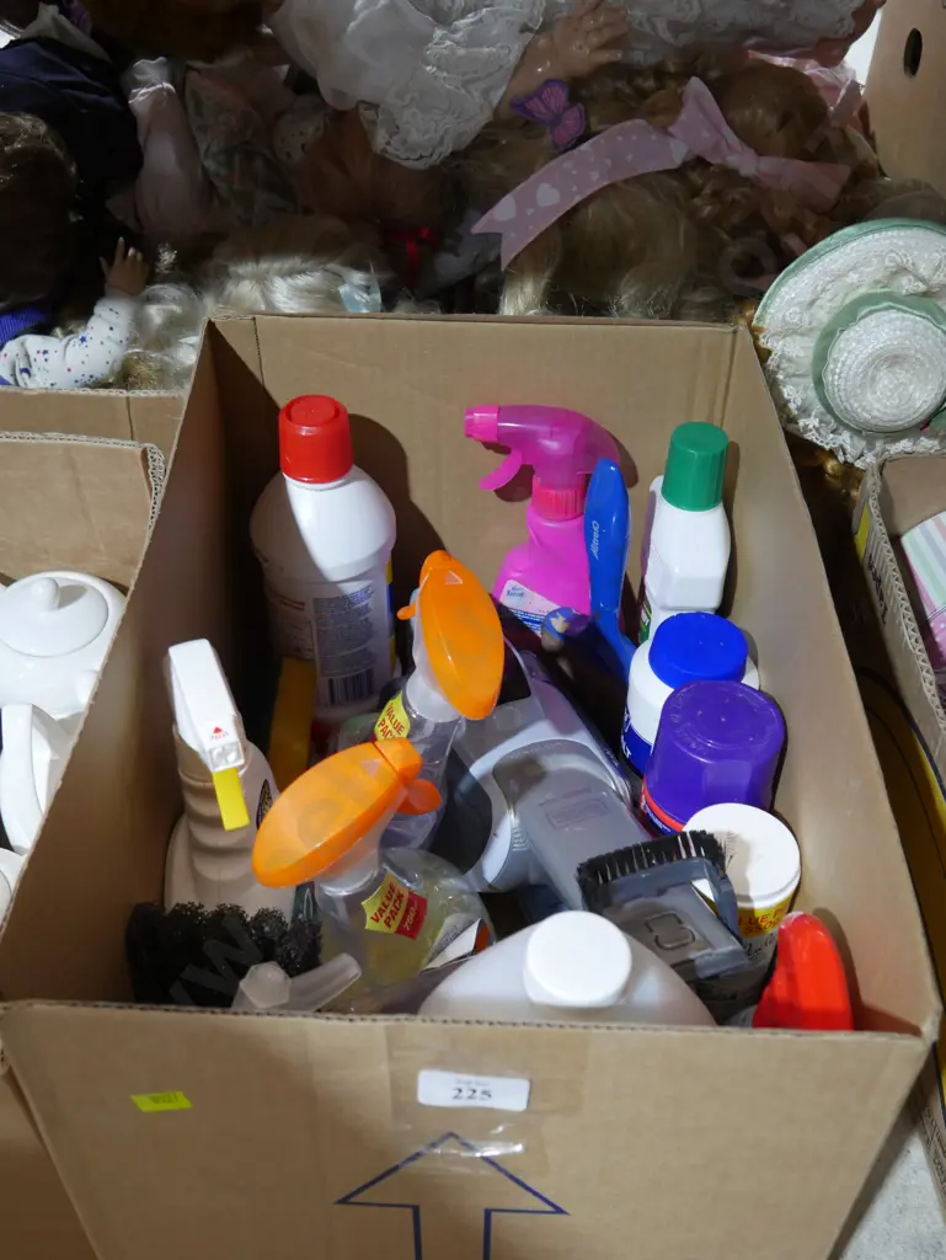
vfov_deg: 51.3
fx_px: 1311
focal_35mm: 36
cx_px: 473
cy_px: 630
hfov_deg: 39.7
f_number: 4
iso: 1250
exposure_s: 1/60
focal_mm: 18
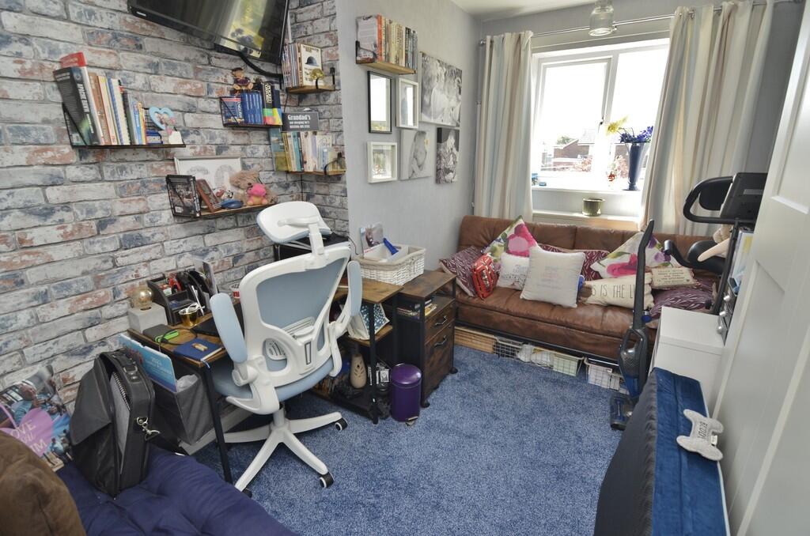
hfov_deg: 95.1
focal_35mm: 16
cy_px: 268
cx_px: 405
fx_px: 370
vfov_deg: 71.8
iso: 400
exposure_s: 1/60
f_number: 5.6
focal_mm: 11
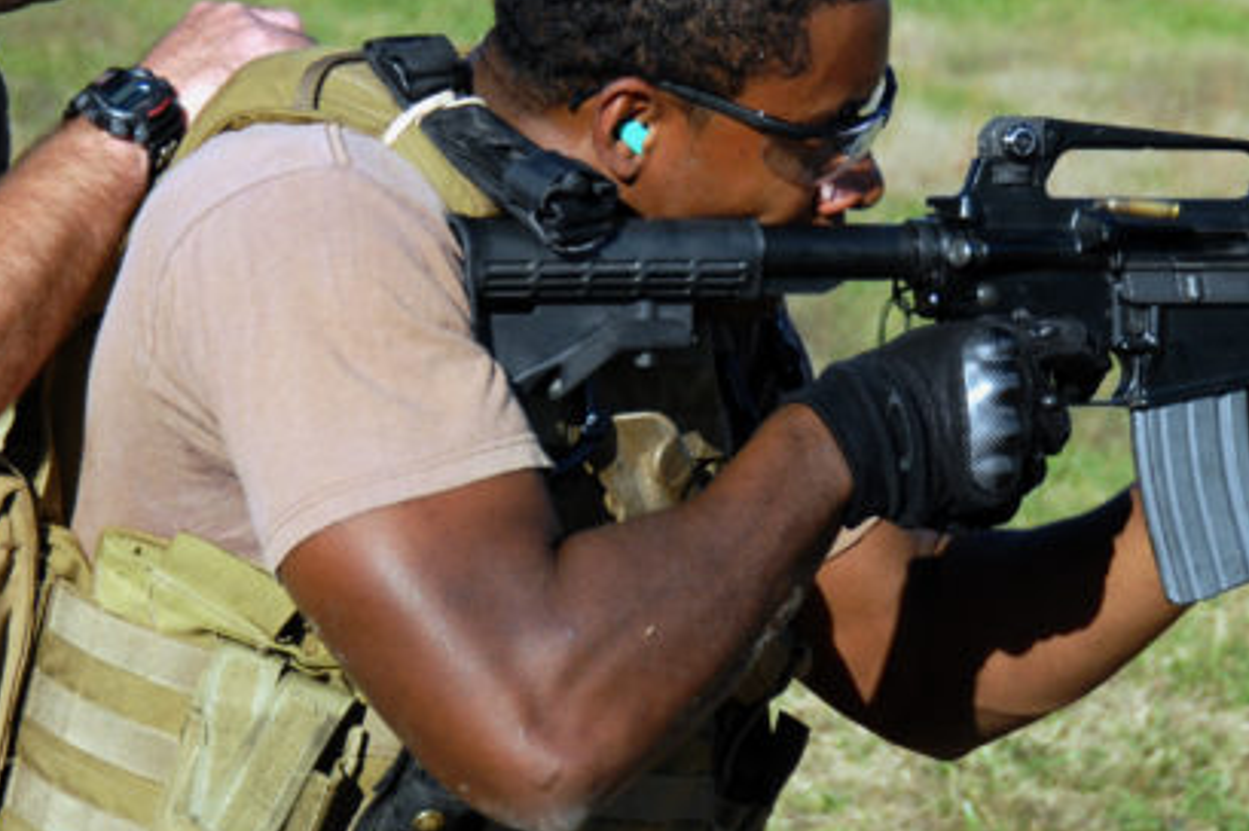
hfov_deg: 10.6
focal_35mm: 193
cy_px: 327
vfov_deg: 7.1
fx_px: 6690
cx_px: 899
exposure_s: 1/800
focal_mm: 58
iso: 250
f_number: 7.1
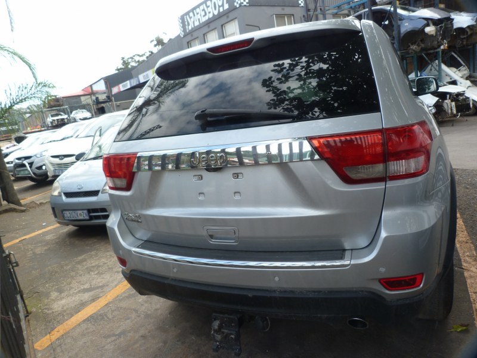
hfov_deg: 69.4
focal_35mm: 25
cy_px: 179
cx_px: 238
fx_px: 344
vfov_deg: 54.9
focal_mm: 4.5
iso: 80
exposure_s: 1/125
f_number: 3.2
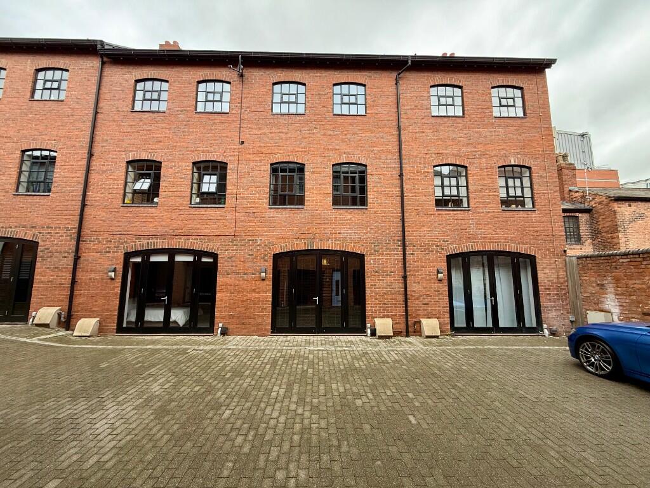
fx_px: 263
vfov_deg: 85.7
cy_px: 244
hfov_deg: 102.1
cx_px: 325
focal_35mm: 14
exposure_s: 1/99
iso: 80
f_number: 2.2
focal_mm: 2.22
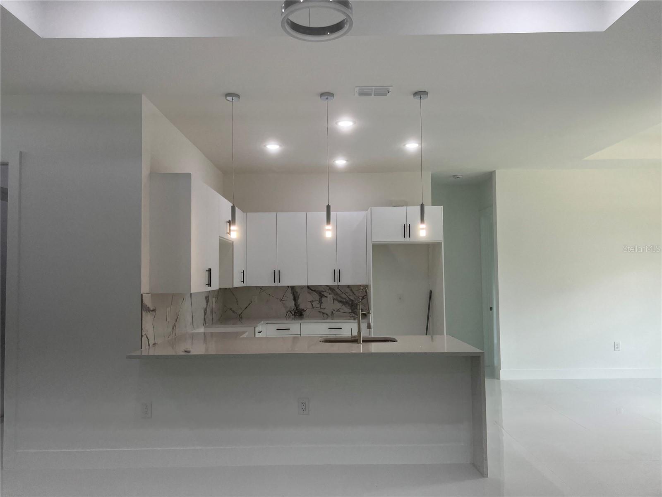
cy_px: 248
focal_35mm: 26
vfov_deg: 53.1
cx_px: 331
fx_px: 497
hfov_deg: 67.3
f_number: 1.5
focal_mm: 5.7
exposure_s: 1/152
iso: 40
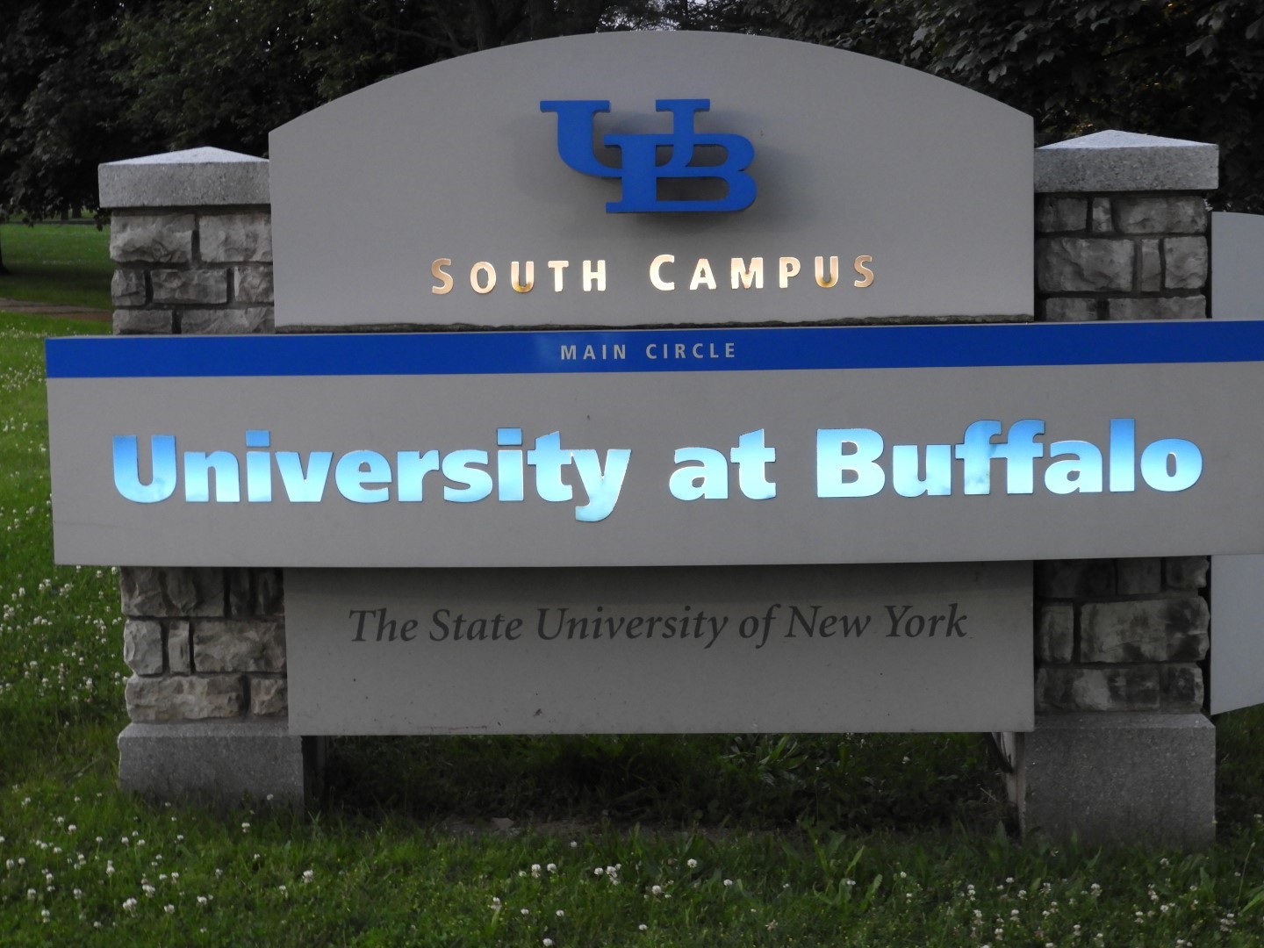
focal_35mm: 60
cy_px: 474
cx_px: 632
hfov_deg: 32.2
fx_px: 2191
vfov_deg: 24.4
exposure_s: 1/15
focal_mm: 10.7
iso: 400
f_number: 4.2
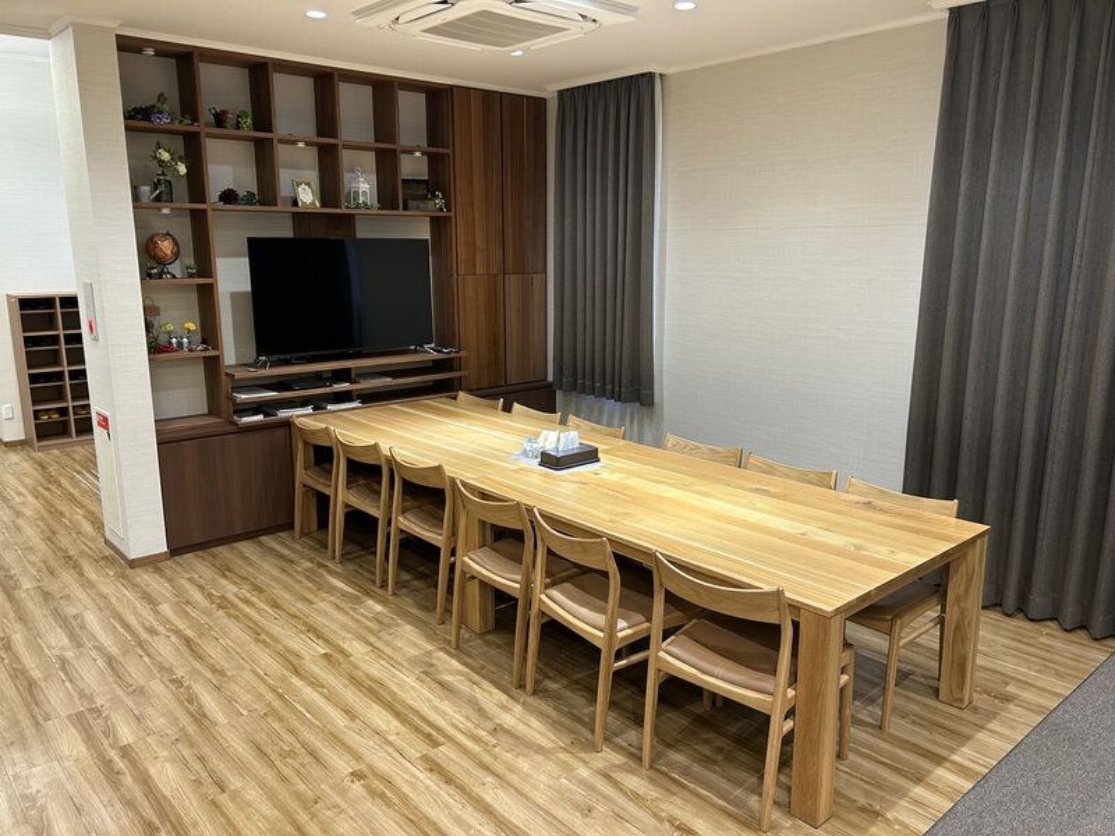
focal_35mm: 26
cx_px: 558
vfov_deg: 53.1
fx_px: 837
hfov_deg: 67.3
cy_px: 418
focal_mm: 5.7
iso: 125
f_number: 1.5
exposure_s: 1/60
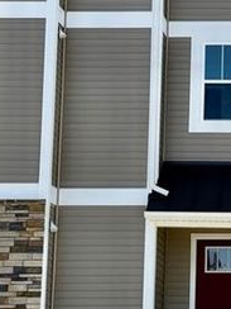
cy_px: 137
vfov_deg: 15.0
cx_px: 283
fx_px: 1166
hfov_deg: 11.1
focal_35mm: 131
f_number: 1.78
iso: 64
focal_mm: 6.76
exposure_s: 1/3378
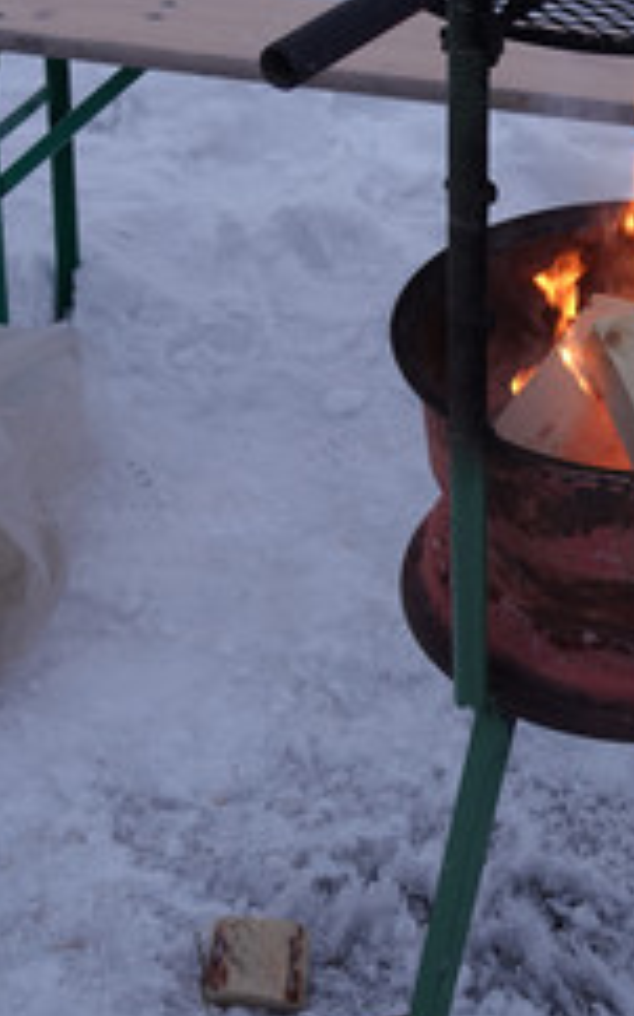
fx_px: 2048
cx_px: 701
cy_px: 453
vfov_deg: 27.8
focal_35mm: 74
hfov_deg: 17.0
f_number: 3.2
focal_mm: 14.16
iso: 320
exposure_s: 1/40
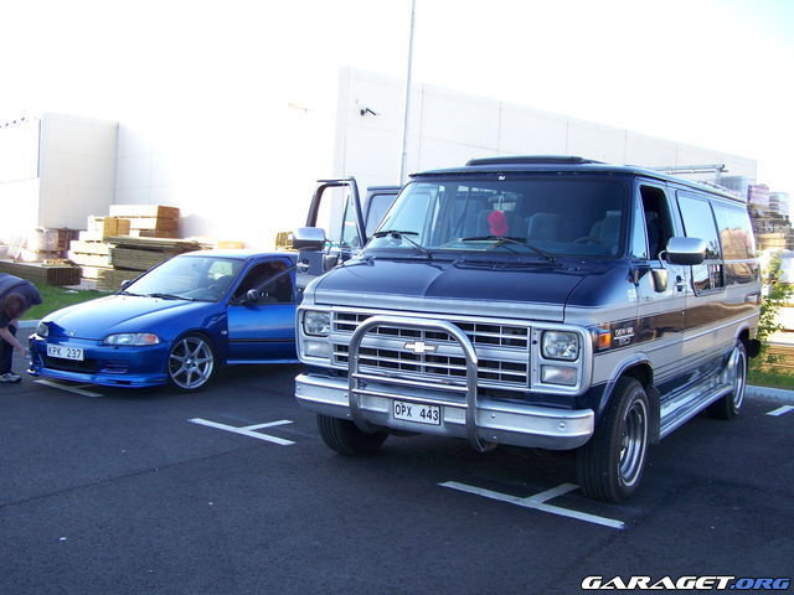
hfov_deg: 49.0
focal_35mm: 38
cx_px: 397
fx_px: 872
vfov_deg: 37.7
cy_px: 298
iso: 64
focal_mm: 6.3
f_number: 2.8
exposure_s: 1/125
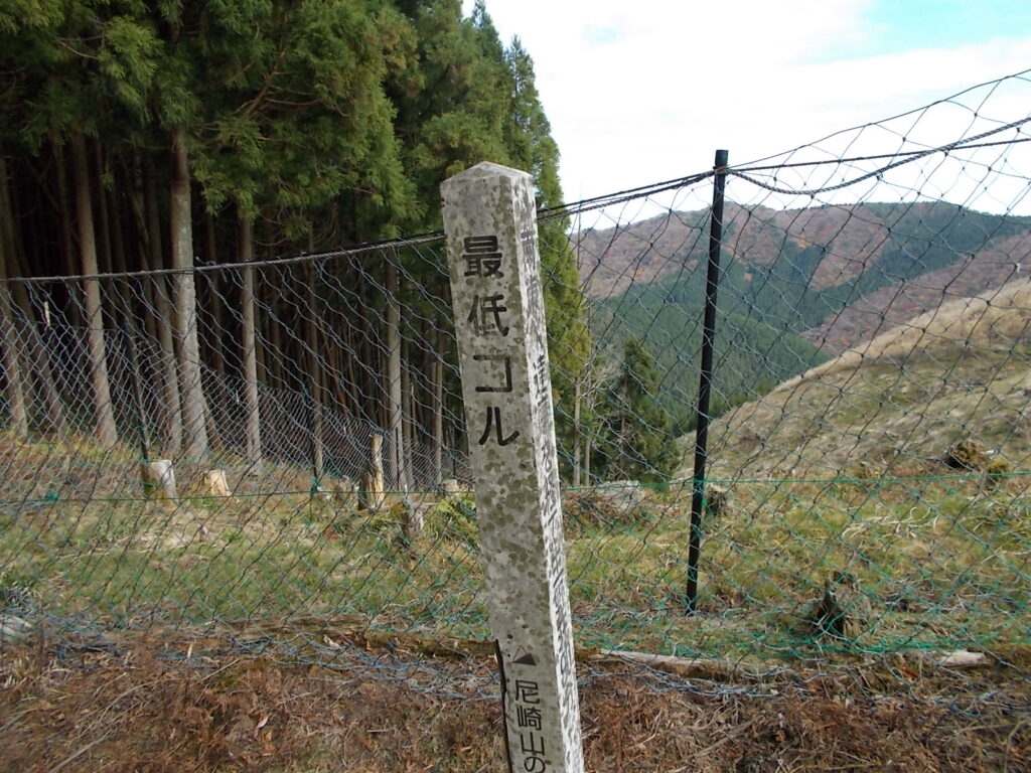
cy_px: 386
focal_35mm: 26
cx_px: 516
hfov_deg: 67.3
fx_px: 774
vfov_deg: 53.1
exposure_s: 1/250
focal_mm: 4.6
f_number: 3.2
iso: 80
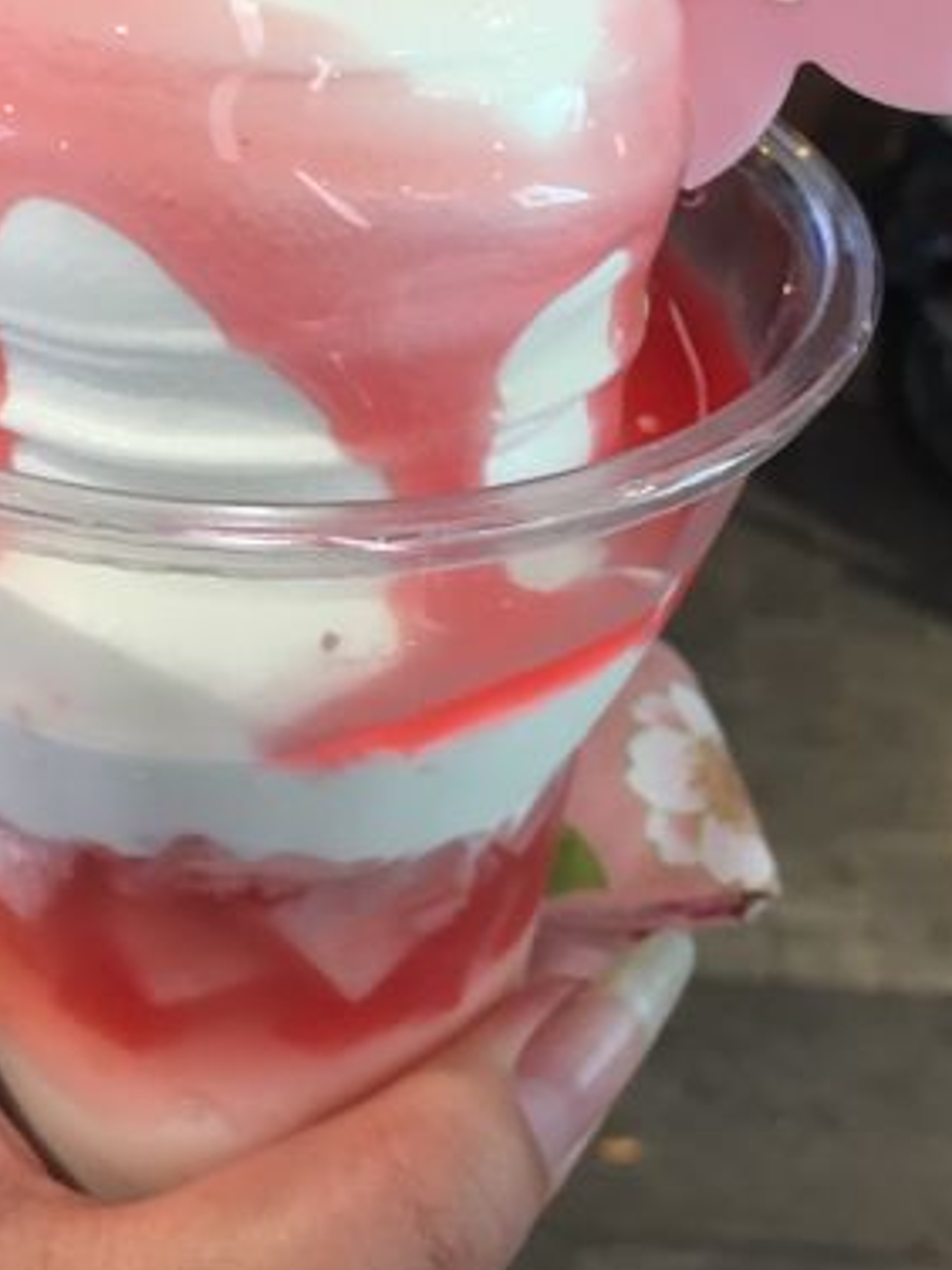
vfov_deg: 35.4
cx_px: 285
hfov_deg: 26.8
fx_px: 1980
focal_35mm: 54
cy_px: 476
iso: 100
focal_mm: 4.15
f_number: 2.2
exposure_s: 1/17
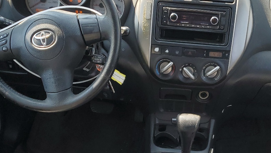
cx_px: 162
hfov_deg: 37.7
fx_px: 395
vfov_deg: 21.2
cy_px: 150
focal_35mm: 55
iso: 50
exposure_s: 1/323
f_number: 1.5
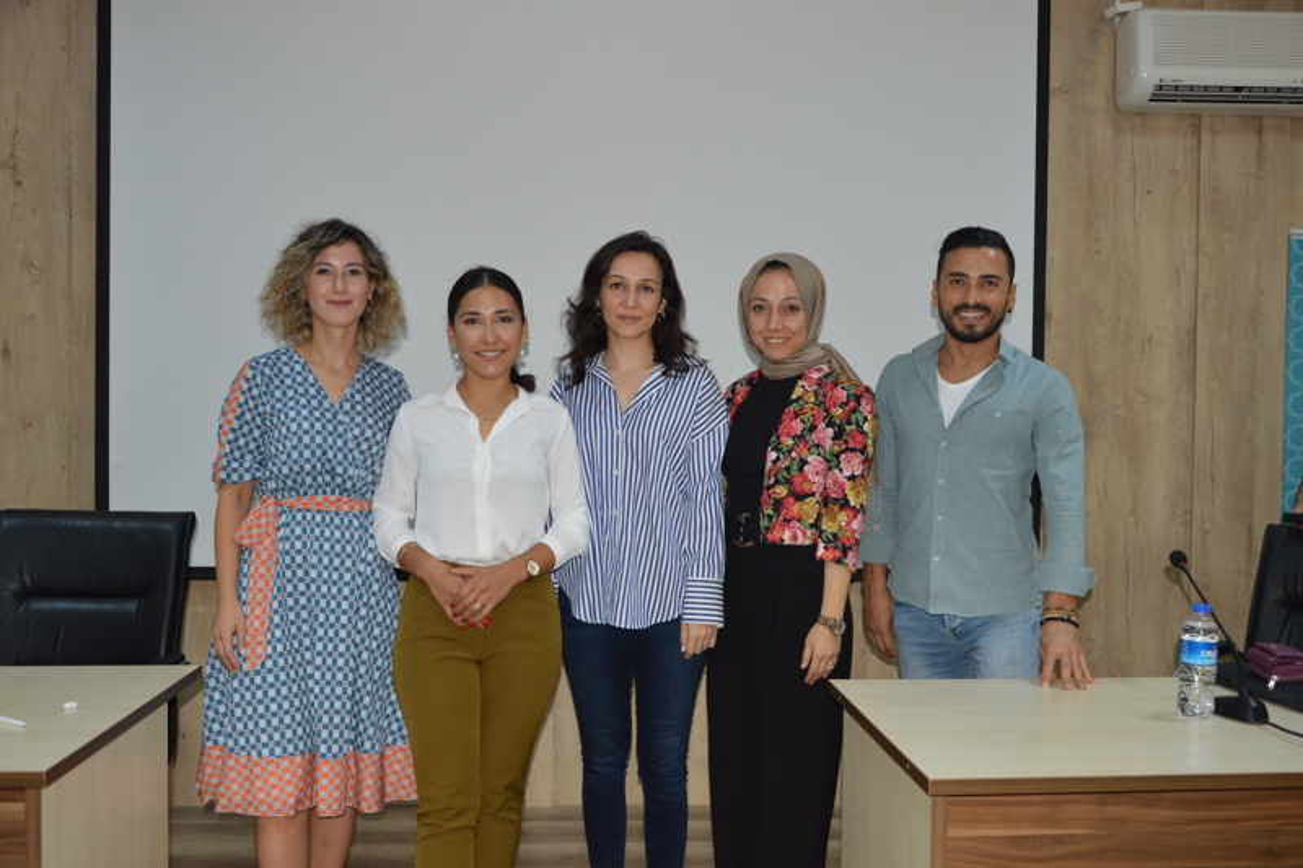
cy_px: 434
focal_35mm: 36
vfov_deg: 36.9
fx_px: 1303
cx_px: 652
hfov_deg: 53.1
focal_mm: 24
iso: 720
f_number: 3.8
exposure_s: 1/60
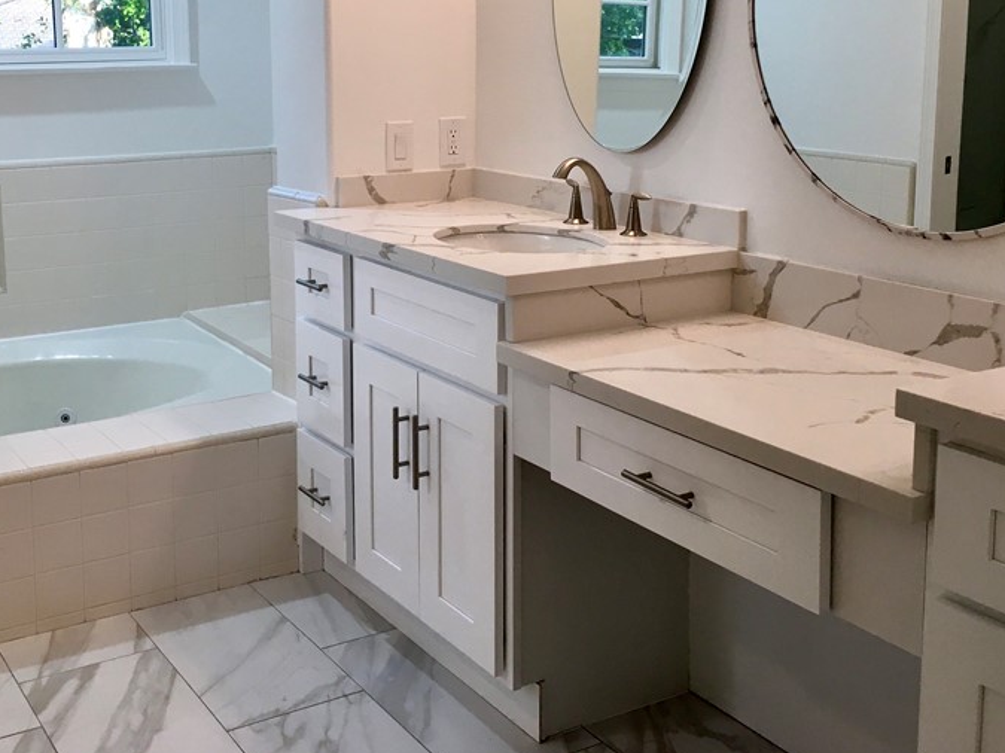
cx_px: 414
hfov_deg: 42.8
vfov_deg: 32.3
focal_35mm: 44
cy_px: 202
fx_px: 1277
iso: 25
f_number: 2.2
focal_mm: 4.15
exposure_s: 1/40
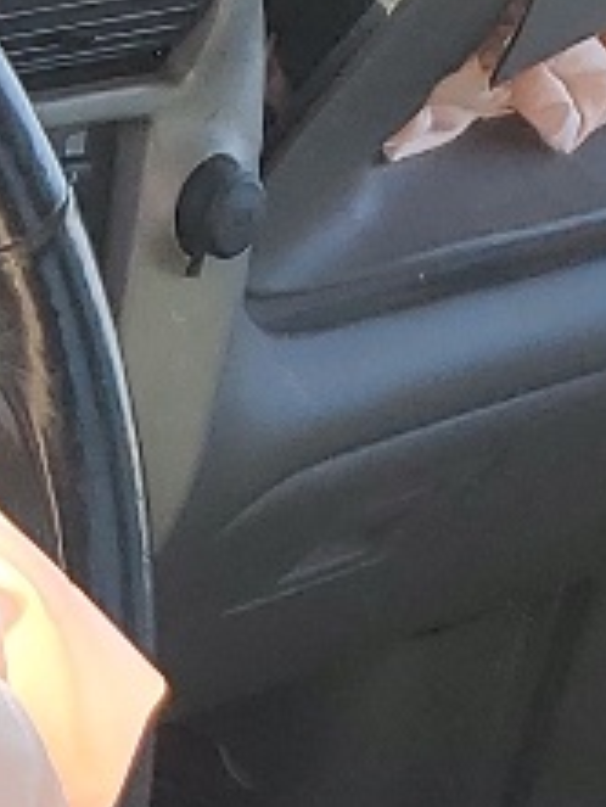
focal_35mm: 188
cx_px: -340
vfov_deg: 9.7
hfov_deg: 7.7
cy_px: 1643
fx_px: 4384
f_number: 1.5
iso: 50
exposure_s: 1/244
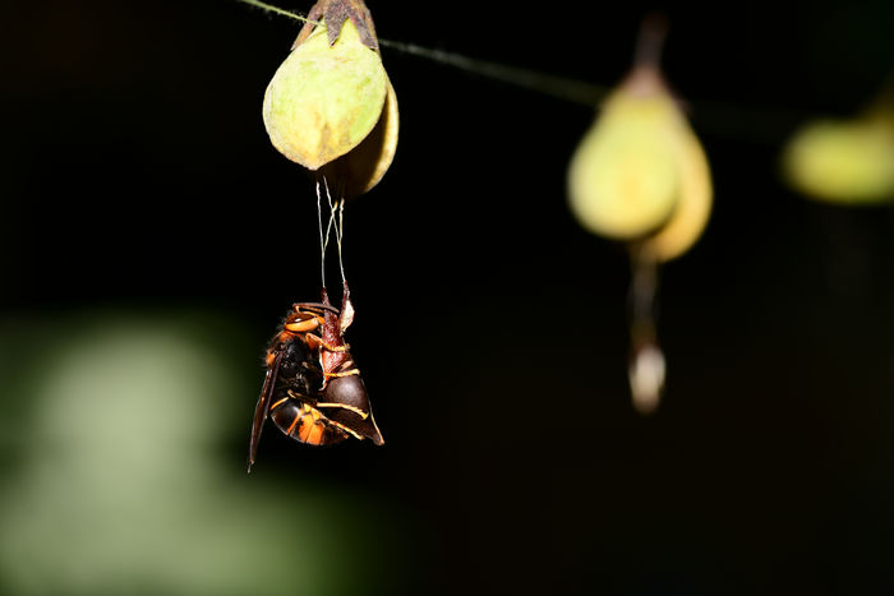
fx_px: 2608
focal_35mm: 105
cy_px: 298
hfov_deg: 19.5
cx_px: 447
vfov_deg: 13.0
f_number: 8
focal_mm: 105
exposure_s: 1/250
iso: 100
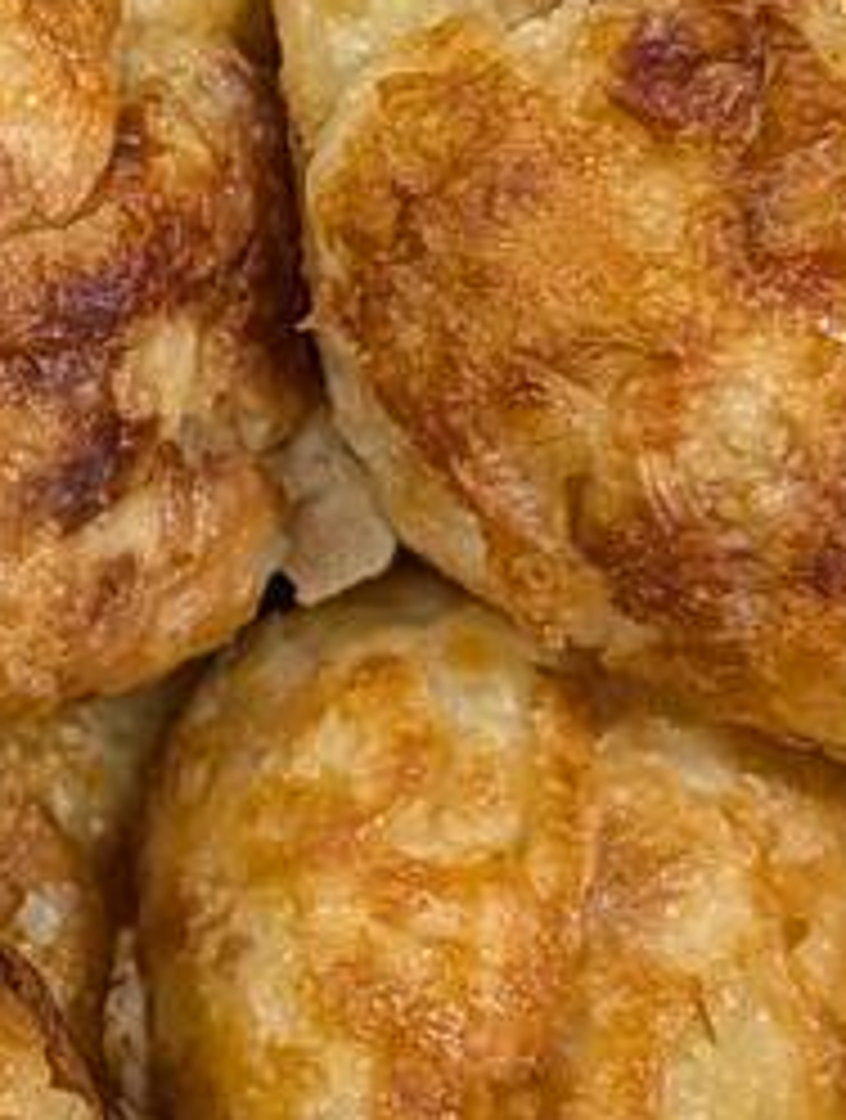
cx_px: -281
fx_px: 4997
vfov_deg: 12.8
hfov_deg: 9.5
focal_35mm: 154
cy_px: 481
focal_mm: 6.9
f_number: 1.68
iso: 204
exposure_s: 1/96.4
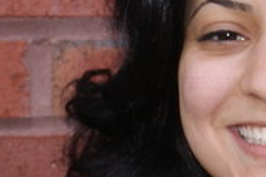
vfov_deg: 4.5
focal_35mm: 300
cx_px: -18
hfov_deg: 6.8
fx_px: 2214
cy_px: 261
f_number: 5.6
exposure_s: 1/160
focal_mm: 35
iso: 100
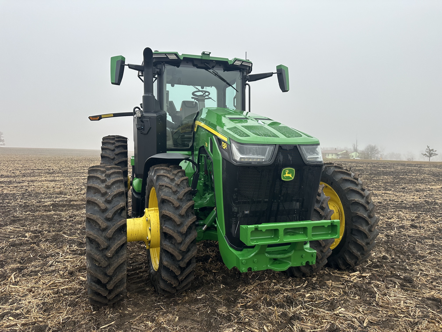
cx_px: 221
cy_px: 166
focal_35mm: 24
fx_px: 306
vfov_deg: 56.8
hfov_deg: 71.6
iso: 80
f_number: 1.78
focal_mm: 6.86
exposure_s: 1/879
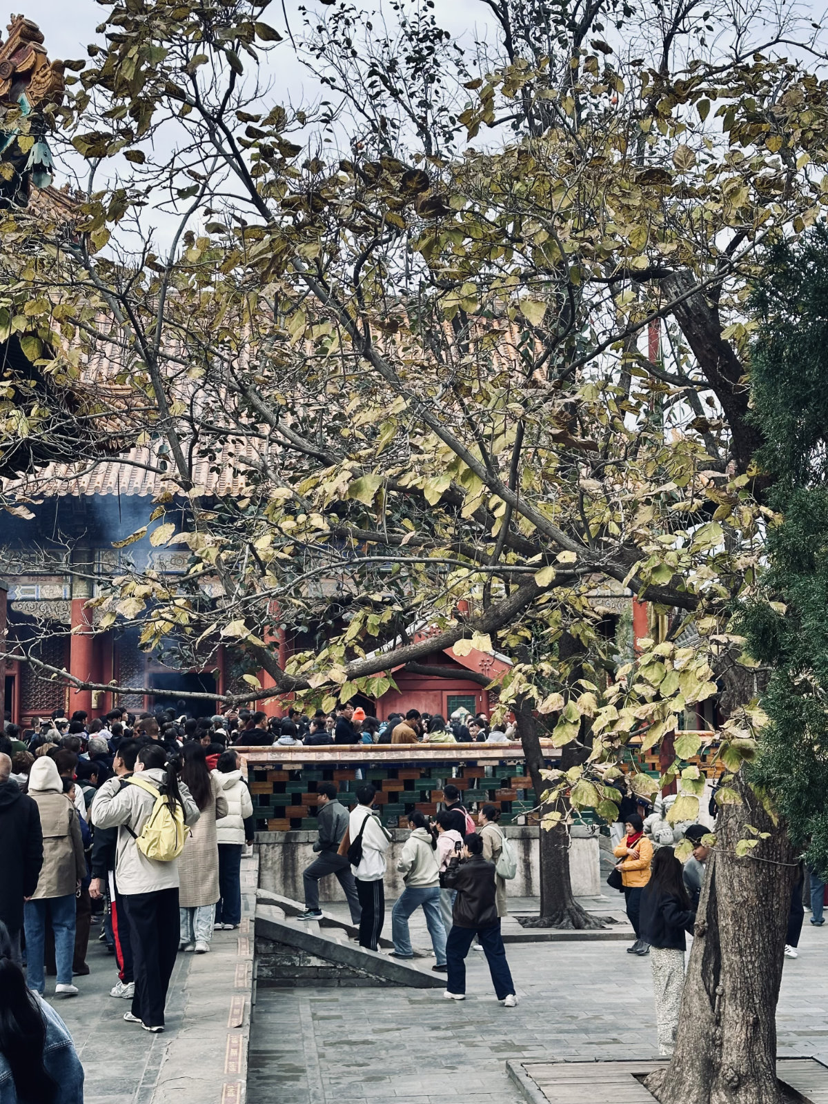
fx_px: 1531
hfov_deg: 30.3
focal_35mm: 48
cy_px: 552
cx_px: 414
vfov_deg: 39.7
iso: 64
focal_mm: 6.9
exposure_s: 1/506
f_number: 1.8
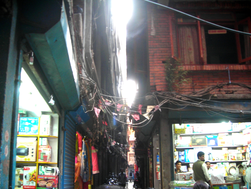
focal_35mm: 41
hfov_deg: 45.8
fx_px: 297
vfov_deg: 35.1
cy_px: 100
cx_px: 122
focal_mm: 6.3
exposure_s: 1/6.2
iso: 50
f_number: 3.2
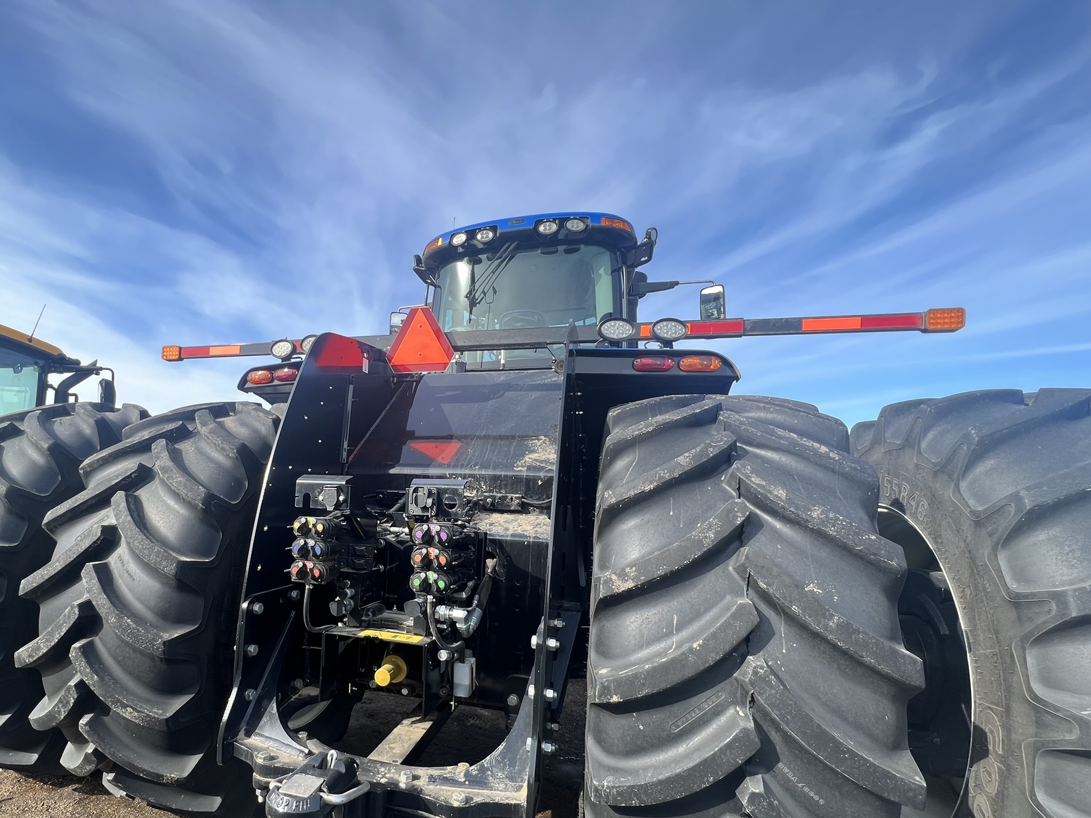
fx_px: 504
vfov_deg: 77.2
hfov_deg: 93.5
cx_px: 446
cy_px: 495
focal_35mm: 16
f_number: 1.8
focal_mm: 1.57
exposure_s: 1/389
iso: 32
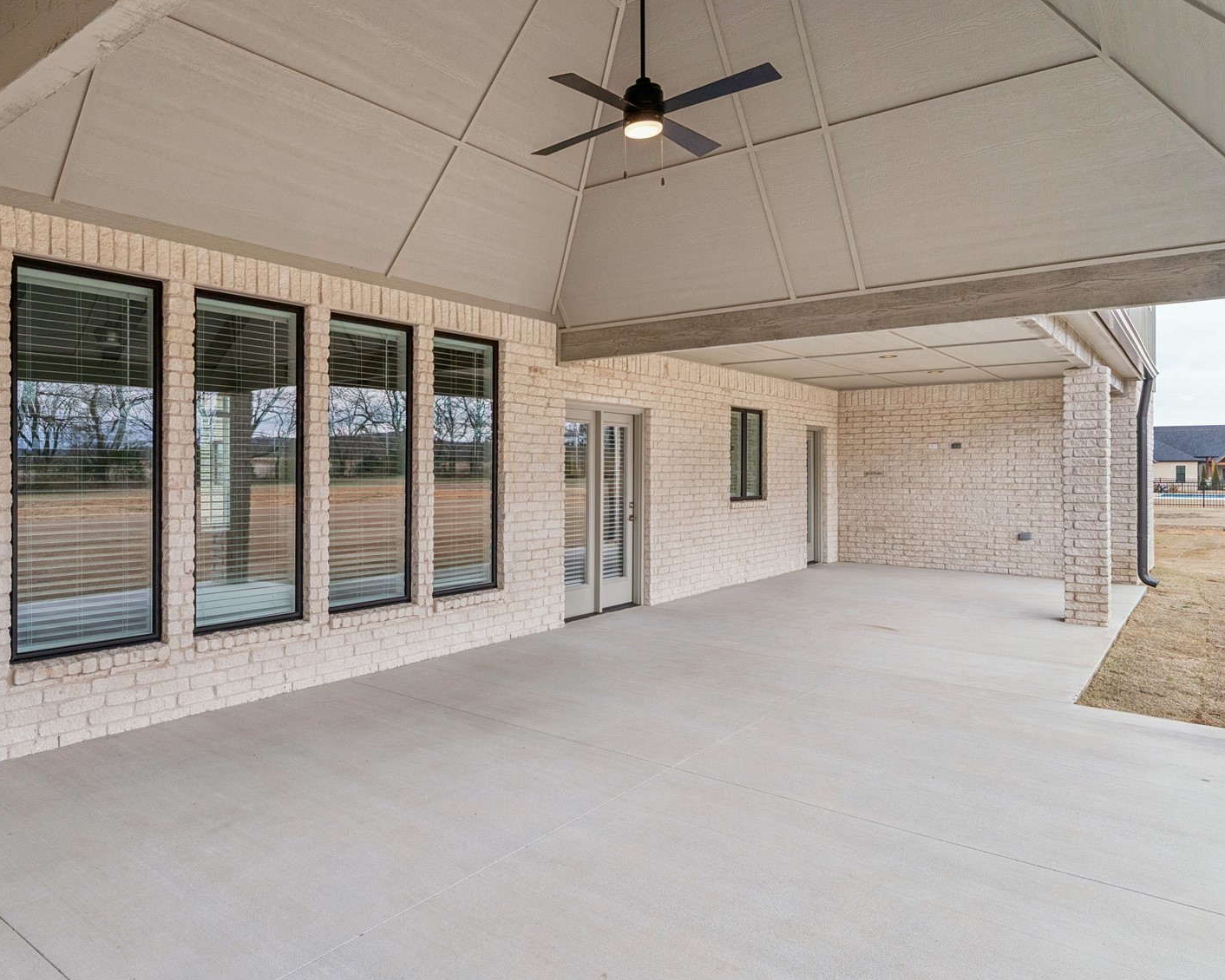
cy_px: 446
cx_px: 409
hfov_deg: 69.0
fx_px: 859
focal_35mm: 24
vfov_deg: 59.4
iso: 200
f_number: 5.6
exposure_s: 1/200
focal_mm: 17.5
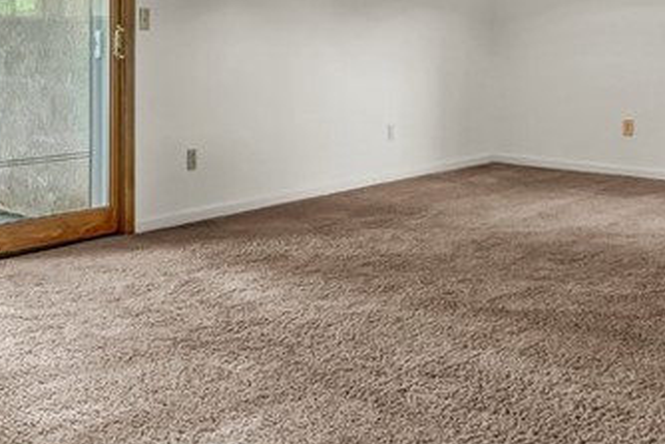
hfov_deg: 38.7
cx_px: 127
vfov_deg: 26.6
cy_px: 39
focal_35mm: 49
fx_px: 905
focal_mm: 16
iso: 1600
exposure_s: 1/40
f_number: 10
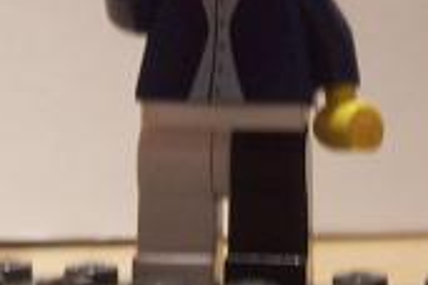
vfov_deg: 9.5
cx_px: 285
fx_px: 1700
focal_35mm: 143
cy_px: 1
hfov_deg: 14.3
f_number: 2.7
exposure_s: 1/47.4
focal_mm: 5.6
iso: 80
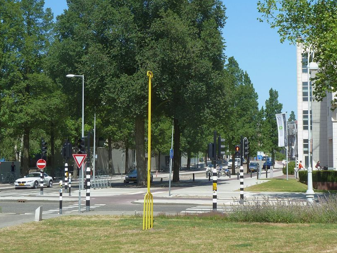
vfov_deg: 21.3
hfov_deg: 28.1
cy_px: 102
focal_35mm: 69
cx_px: 189
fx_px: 672
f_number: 3.9
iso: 80
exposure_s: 1/320
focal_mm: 9.1
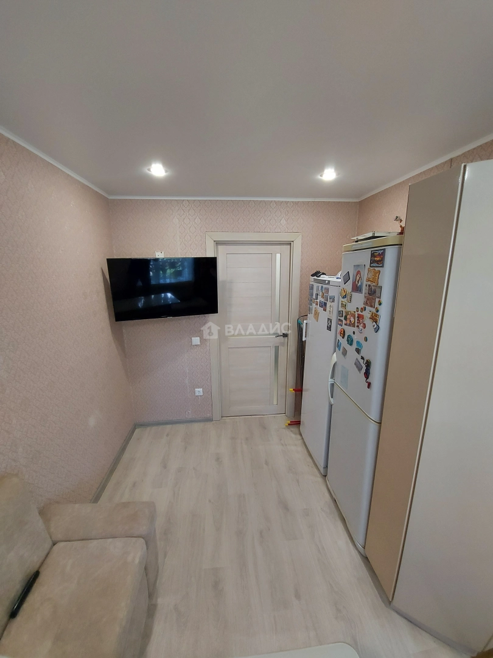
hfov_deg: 89.9
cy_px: 329
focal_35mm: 13
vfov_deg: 106.2
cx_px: 246
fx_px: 247
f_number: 2.2
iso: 200
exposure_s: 1/50
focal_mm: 1.74
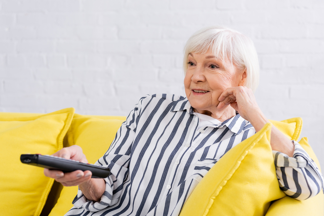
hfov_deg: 31.0
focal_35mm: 65
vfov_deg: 20.9
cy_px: 108
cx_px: 162
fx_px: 585
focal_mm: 65
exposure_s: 1/160
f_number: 5
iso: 160
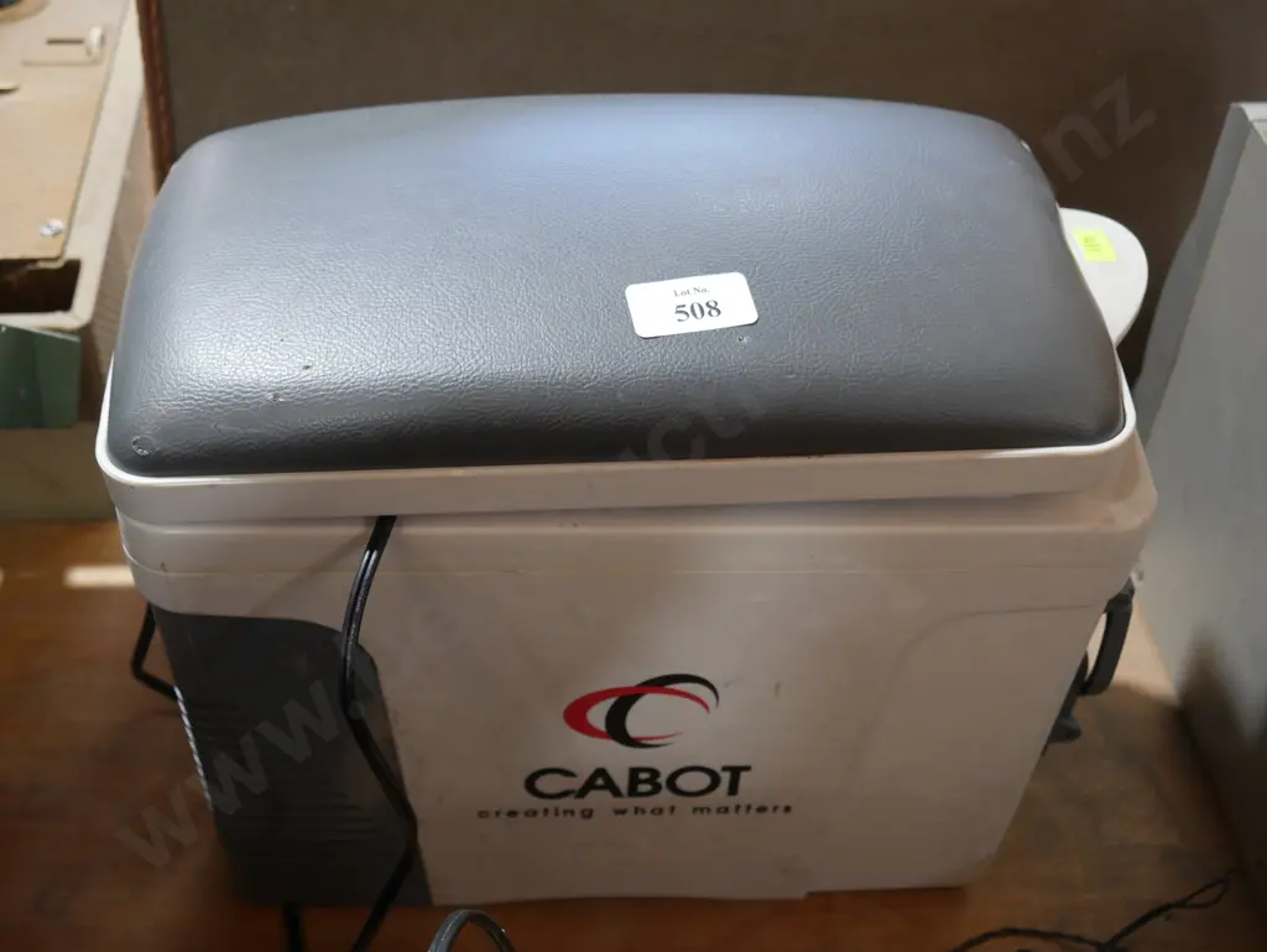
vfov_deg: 31.5
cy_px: 476
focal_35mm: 46
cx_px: 634
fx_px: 1684
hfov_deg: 41.2
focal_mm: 23
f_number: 5.1
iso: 640
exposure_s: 1/60
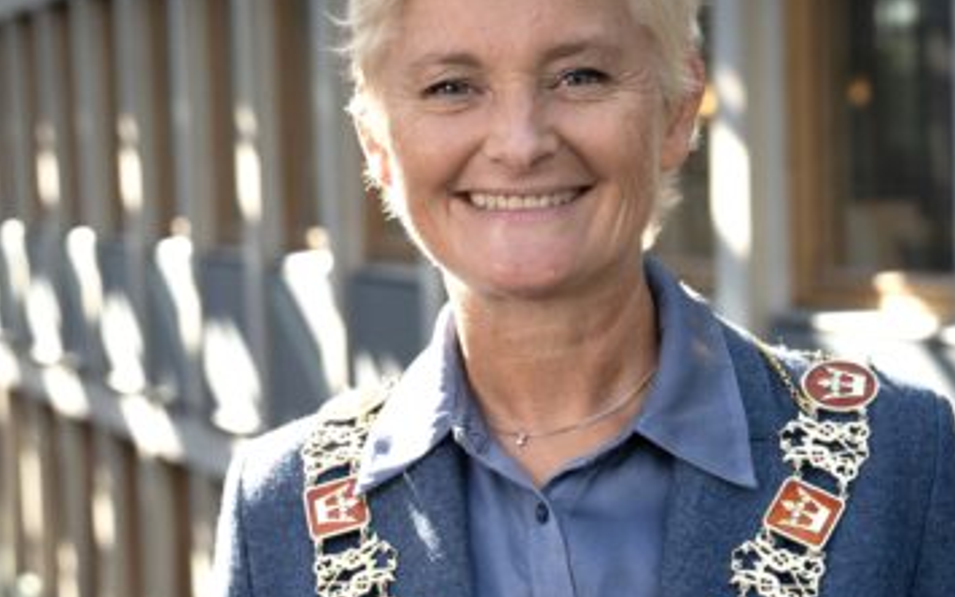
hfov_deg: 21.4
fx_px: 2525
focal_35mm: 97
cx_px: 447
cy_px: 371
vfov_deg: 13.5
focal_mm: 44
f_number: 4
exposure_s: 1/250
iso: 160
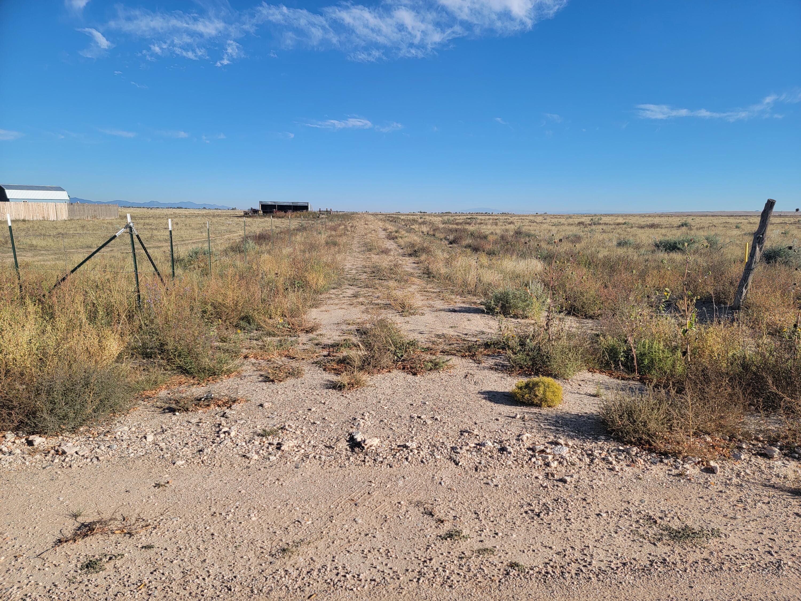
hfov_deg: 71.6
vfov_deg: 56.8
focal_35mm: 24
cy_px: 300
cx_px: 400
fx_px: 555
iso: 16
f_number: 1.8
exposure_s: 1/1038
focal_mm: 6.7
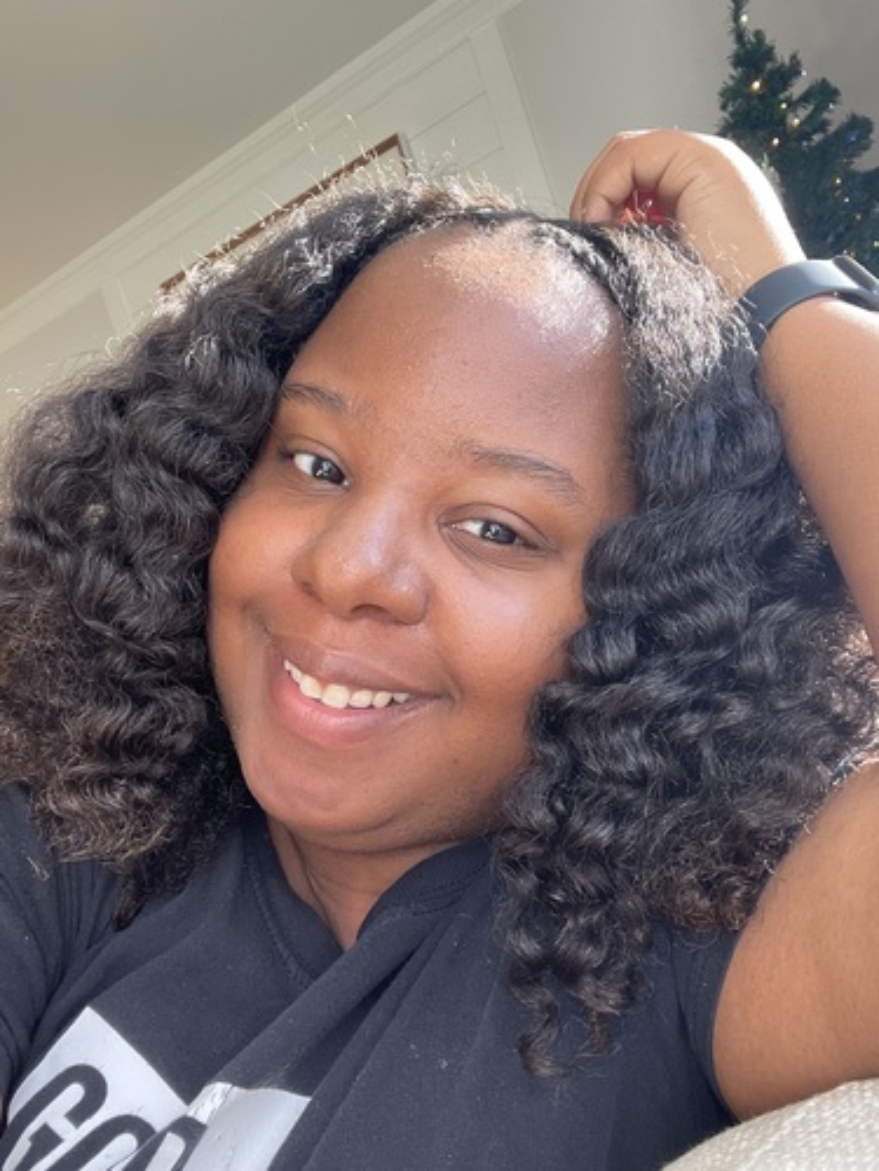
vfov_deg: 60.0
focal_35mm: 30
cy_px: 586
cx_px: 440
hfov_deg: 46.8
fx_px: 1016
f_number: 2.2
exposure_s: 1/60
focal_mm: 2.71
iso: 125
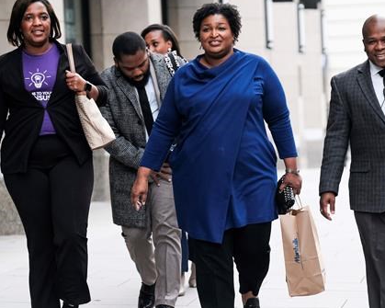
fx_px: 2438
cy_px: 159
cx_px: 223
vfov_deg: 7.2
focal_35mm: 214
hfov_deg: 9.0
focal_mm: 98.2
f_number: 2.8
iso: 640
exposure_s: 1/500
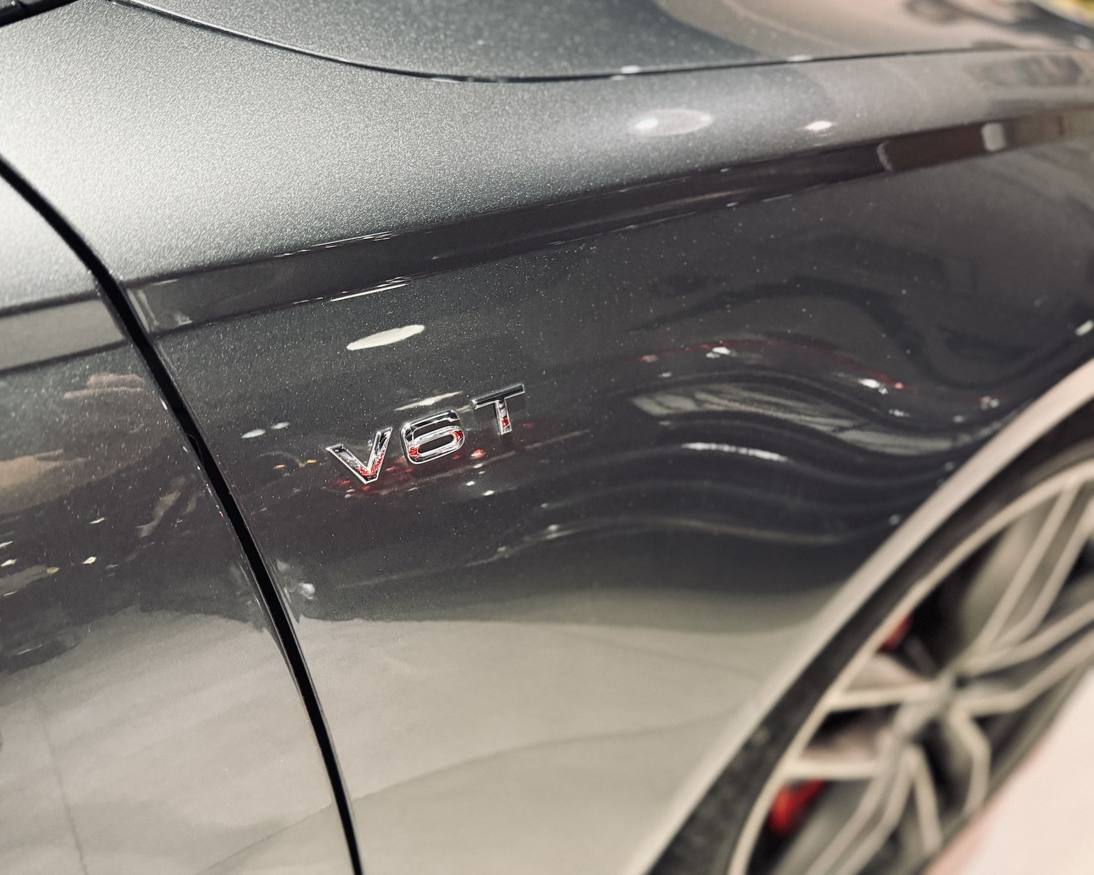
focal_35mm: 26
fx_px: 842
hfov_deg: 65.9
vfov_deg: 54.9
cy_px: 424
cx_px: 488
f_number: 1.78
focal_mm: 6.76
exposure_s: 1/33
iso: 800
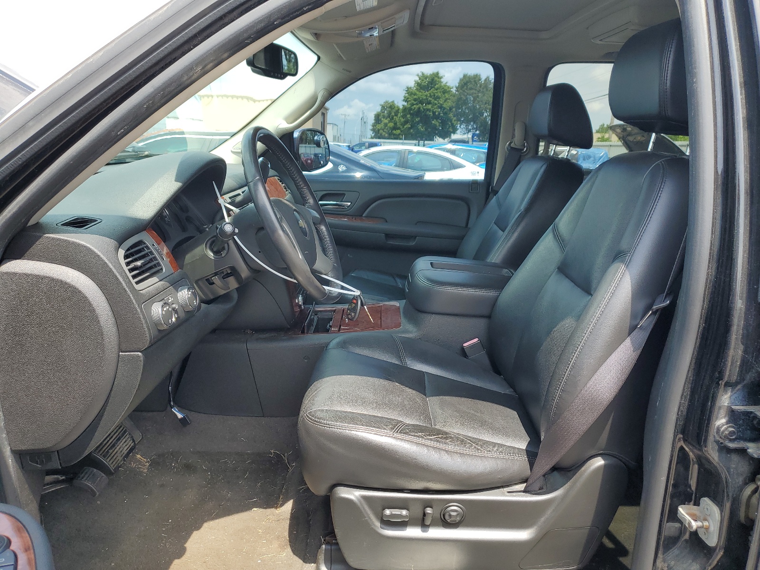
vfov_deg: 53.1
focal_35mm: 26
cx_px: 380
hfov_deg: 67.3
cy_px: 285
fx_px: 571
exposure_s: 1/714
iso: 50
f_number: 1.5
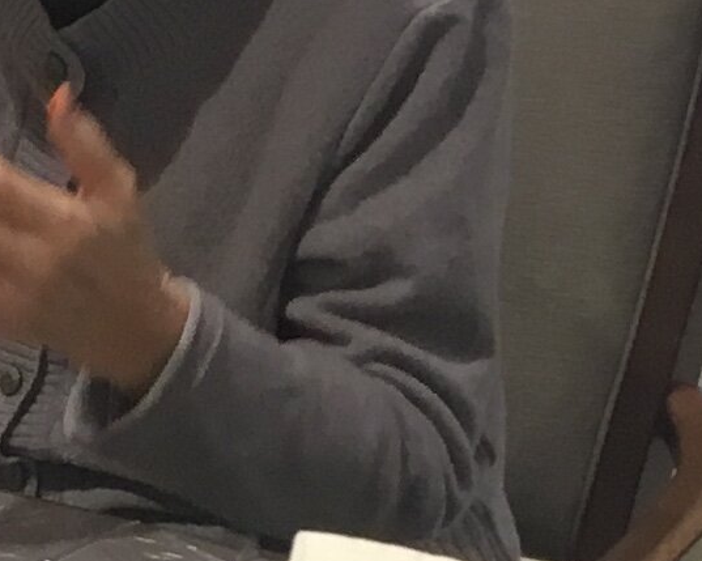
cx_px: -515
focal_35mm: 184
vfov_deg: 8.3
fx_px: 3821
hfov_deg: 10.0
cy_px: 738
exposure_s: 1/30
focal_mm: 3.3
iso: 50
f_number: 2.4
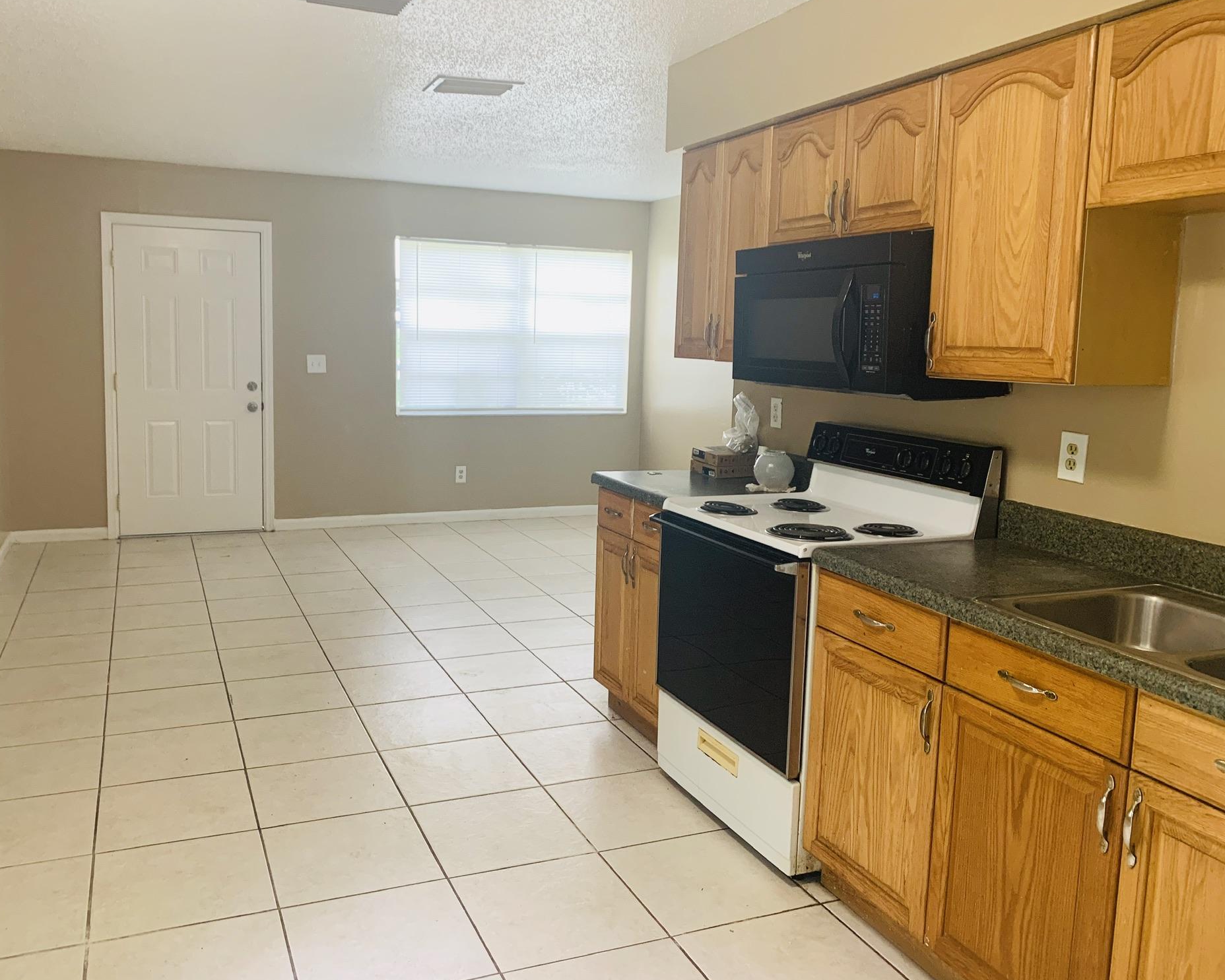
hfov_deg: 62.1
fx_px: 1015
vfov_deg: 51.5
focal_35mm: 28
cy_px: 477
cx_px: 554
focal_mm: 4.25
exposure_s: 1/60
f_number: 1.8
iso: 100
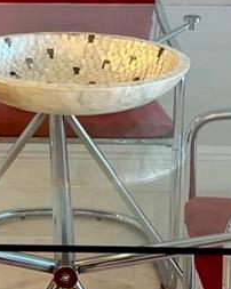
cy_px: -41
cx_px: -30
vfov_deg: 12.3
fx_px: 1318
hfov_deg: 9.9
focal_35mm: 154
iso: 125
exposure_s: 1/120
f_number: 1.5
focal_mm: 5.7
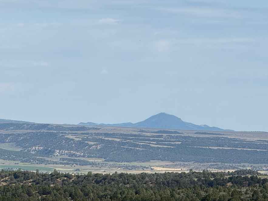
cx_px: 78
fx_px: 2160
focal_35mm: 279
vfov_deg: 5.3
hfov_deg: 7.1
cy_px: 130
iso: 64
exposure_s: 1/2439
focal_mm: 15.66
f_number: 2.8
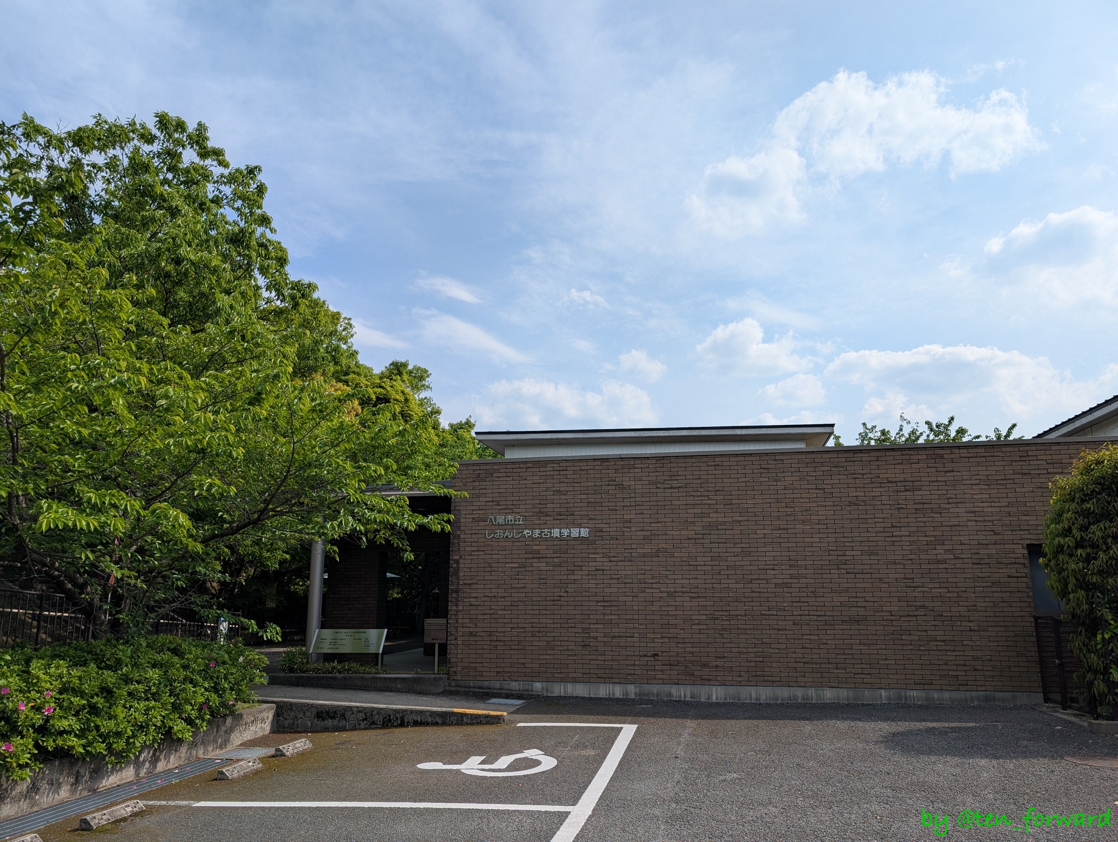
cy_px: 421
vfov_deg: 56.9
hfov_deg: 71.5
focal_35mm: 24
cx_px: 559
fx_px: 776
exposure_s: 1/1271
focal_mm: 6.9
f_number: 1.68
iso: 22
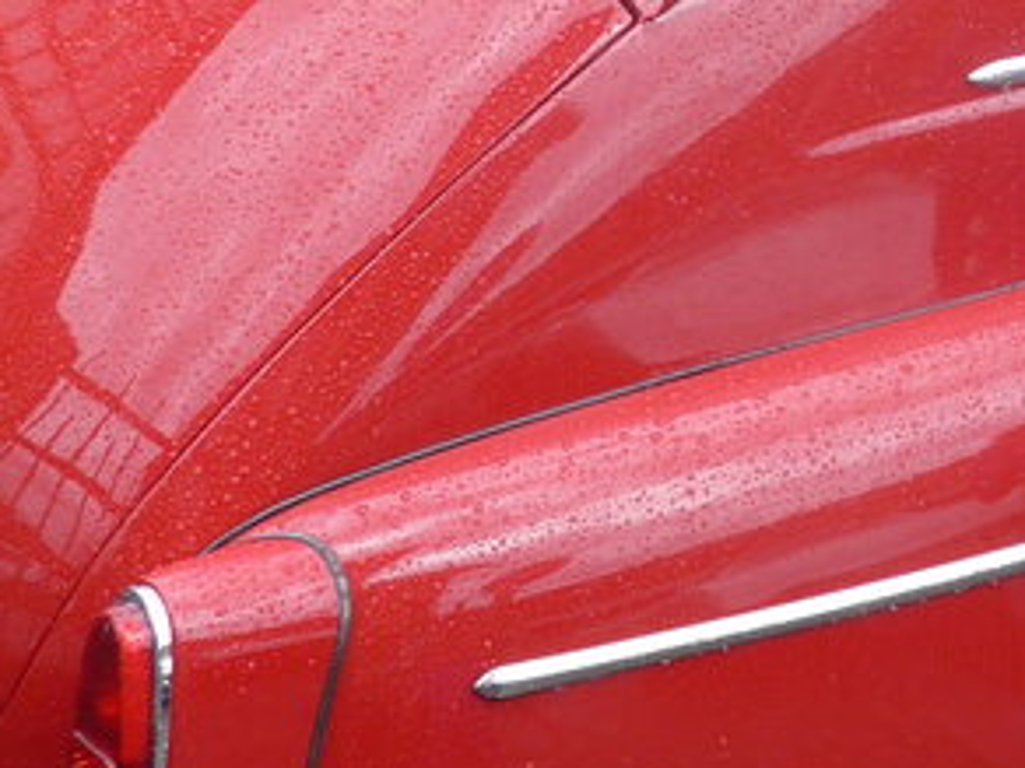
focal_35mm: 119
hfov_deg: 15.9
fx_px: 3524
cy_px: 35
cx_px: 1264
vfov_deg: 12.3
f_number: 2.8
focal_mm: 6
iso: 80
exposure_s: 1/320
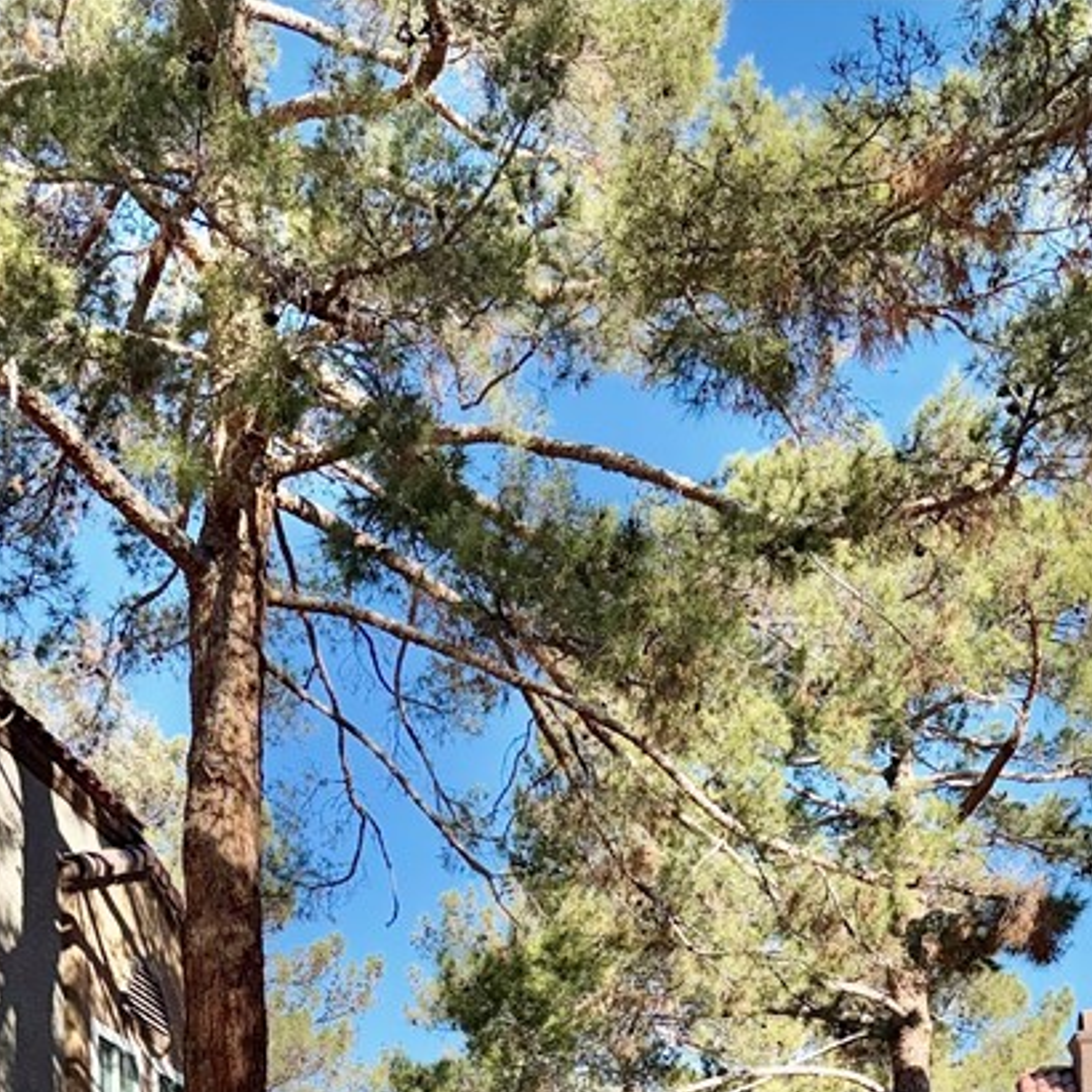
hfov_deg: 32.0
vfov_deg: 27.7
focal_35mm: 53
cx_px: 687
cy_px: 1358
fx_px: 1892
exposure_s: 1/2445
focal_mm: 6.76
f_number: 1.78
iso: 50
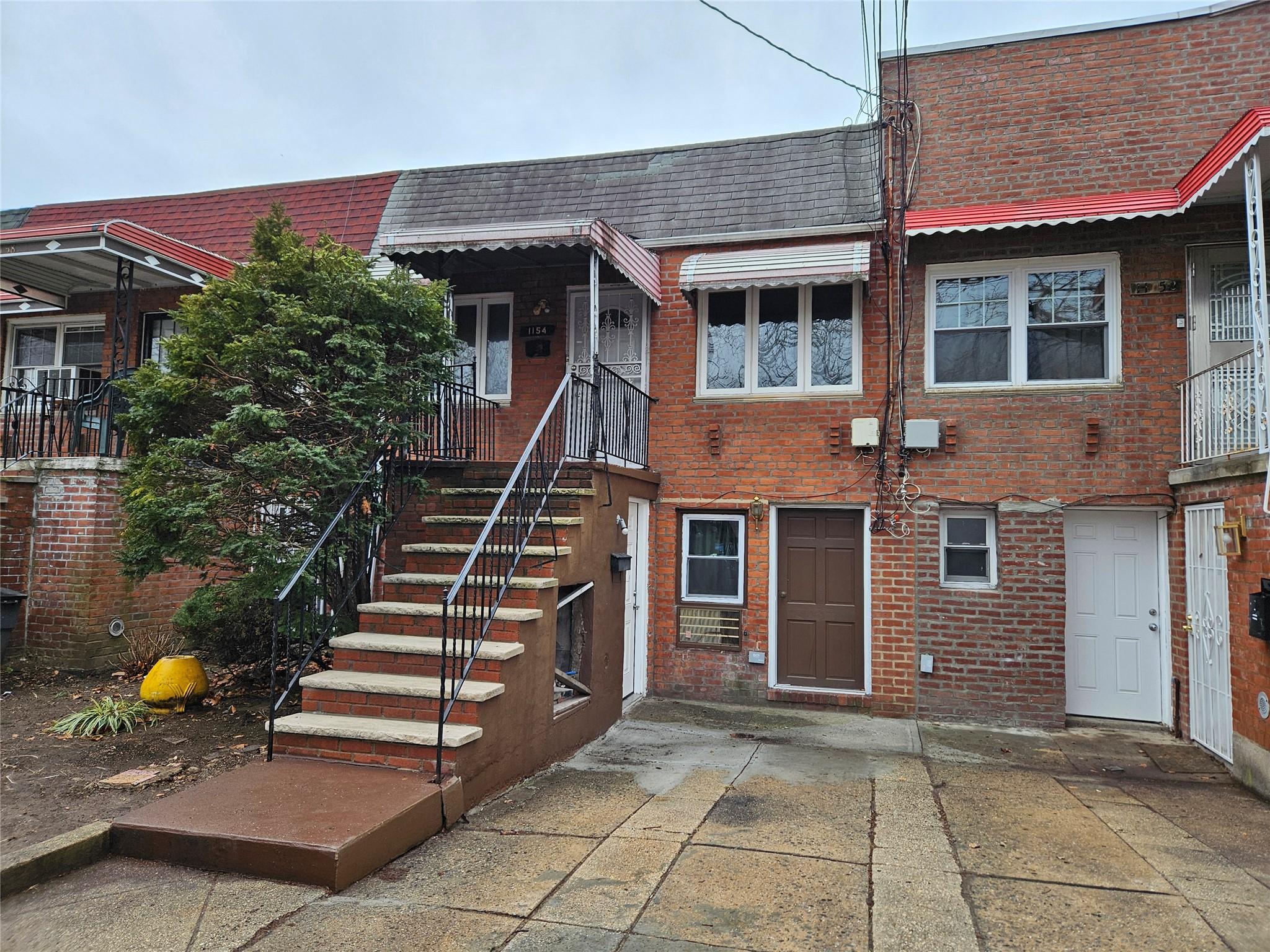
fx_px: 844
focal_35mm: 23
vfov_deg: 58.9
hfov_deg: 73.9
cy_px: 476
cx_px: 635
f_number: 1.8
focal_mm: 5.4
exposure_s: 1/368
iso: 50
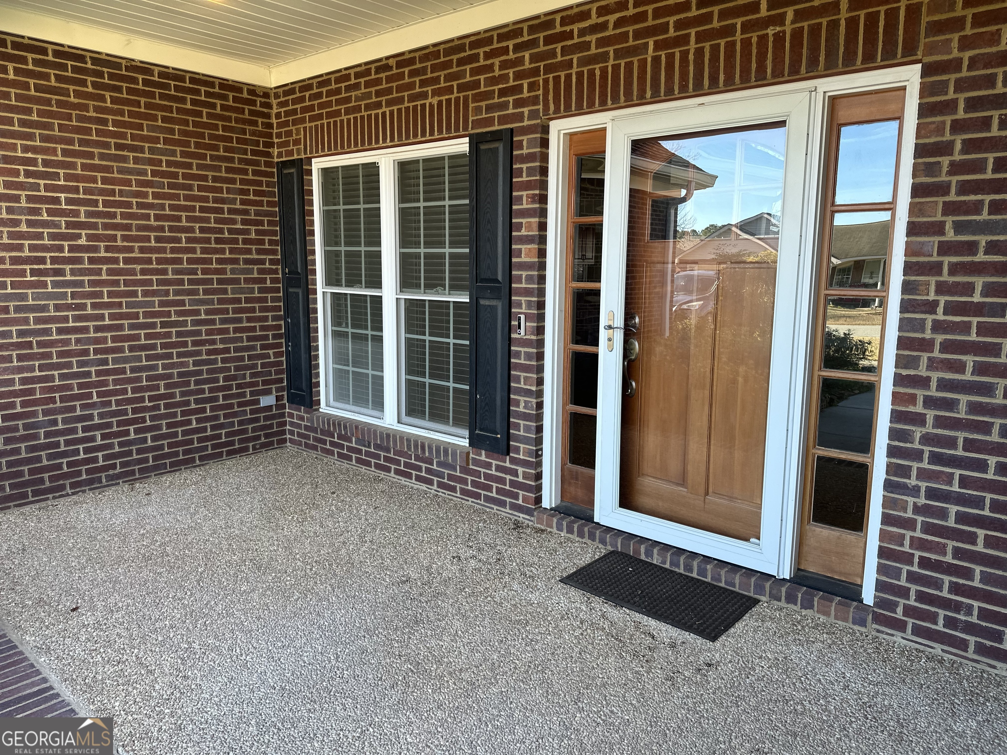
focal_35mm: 24
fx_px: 698
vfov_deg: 56.8
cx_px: 504
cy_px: 378
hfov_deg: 71.6
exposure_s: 1/166
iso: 64
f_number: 1.78
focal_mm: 6.86
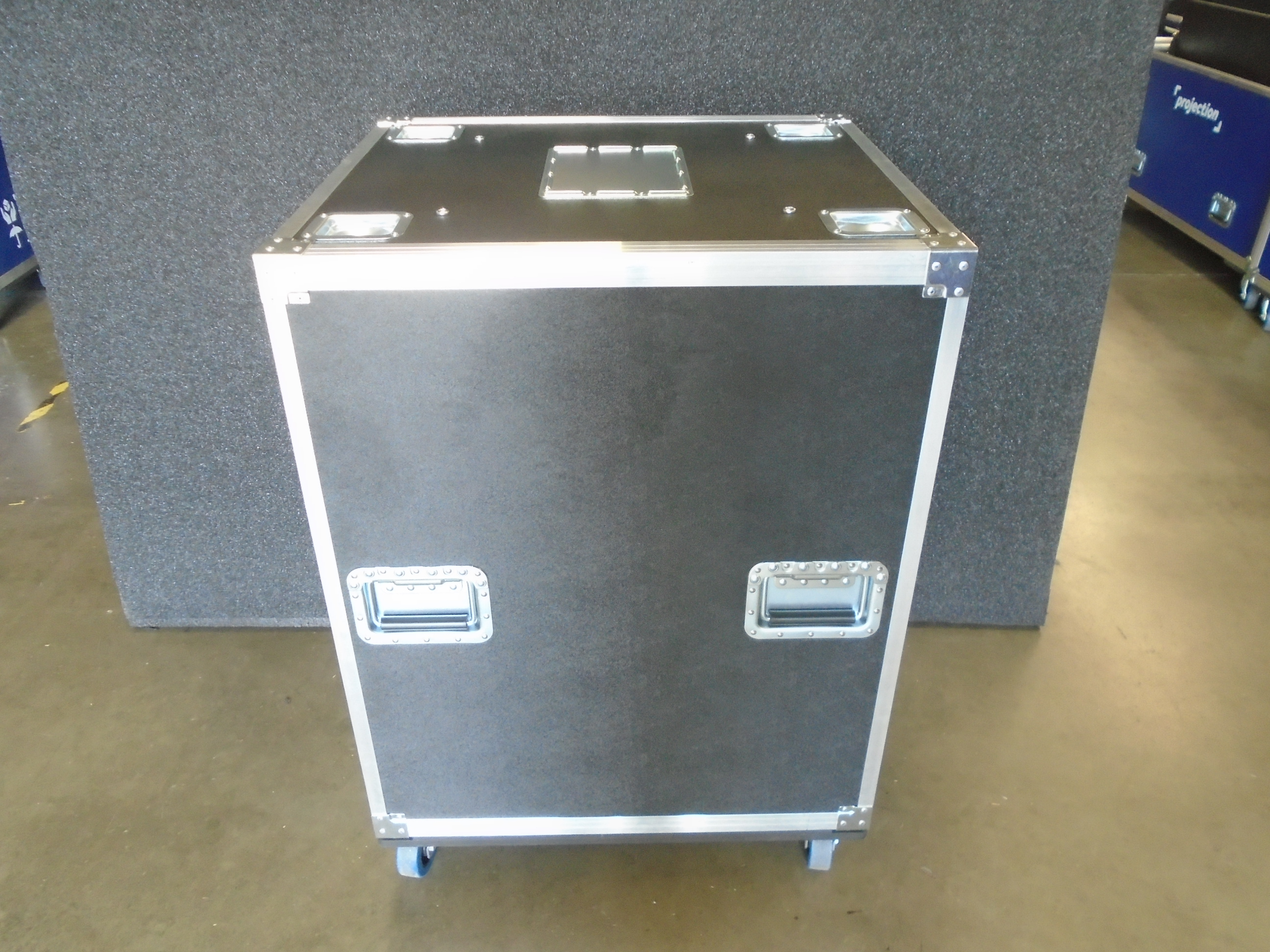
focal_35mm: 26
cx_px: 635
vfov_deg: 53.1
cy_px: 476
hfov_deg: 67.3
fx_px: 954
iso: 320
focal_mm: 4.6
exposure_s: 1/30
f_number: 3.2
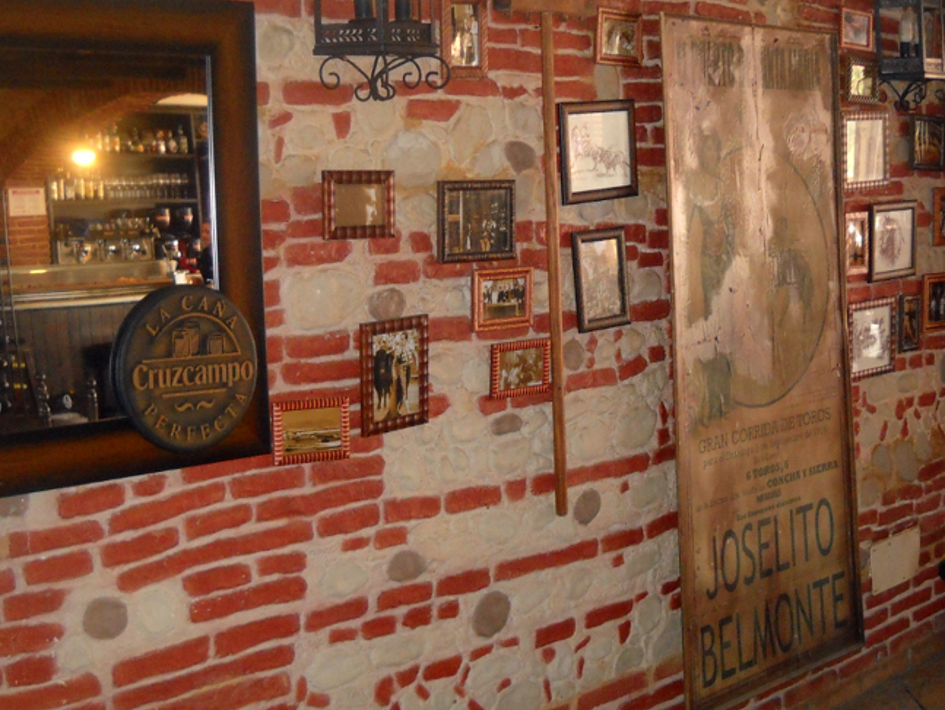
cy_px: 316
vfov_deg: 25.7
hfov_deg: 33.6
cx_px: 592
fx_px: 1557
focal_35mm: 57
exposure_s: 1/30
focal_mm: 6.72
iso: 400
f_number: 3.1
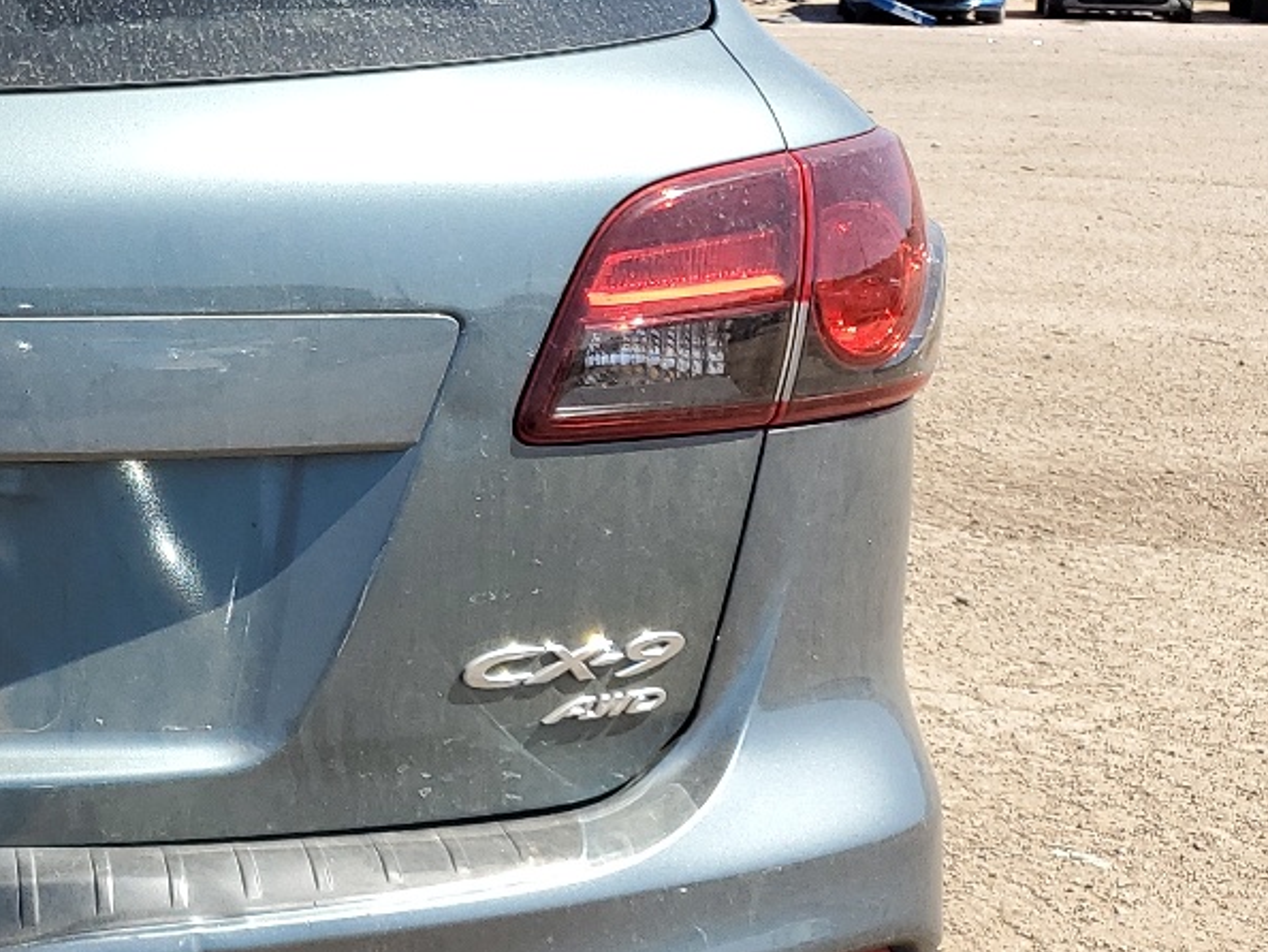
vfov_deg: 21.0
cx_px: -175
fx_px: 2565
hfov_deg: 25.5
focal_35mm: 70
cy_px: 369
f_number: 1.5
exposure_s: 1/2000
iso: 50
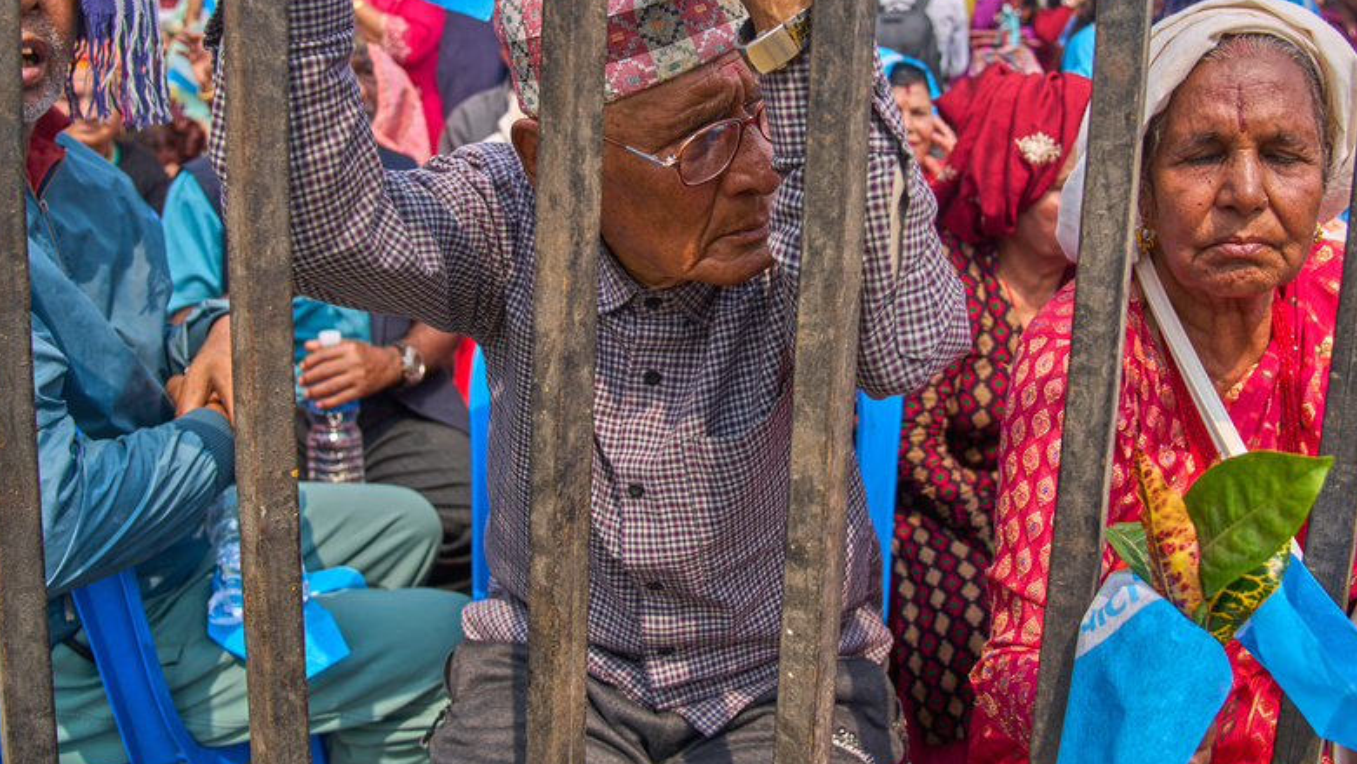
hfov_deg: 59.4
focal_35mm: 33
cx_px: 731
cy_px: 208
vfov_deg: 35.0
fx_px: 1188
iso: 160
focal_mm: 24
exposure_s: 1/1250
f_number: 4
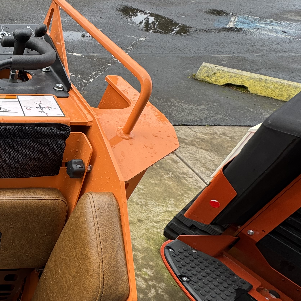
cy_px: 183
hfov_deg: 40.0
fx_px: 295
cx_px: -53
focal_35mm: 30
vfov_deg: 53.6
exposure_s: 1/211
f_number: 2.2
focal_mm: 2.22
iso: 40
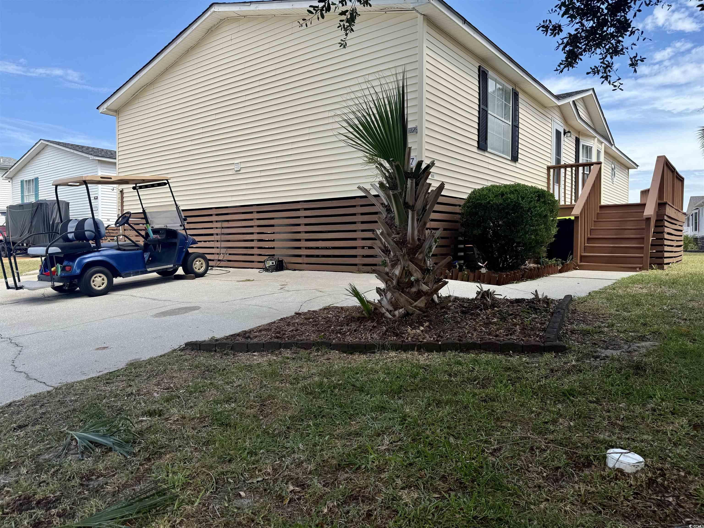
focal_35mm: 24
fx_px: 488
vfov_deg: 56.8
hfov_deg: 71.6
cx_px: 352
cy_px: 264
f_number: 1.78
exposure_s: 1/2611
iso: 80
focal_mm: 6.76
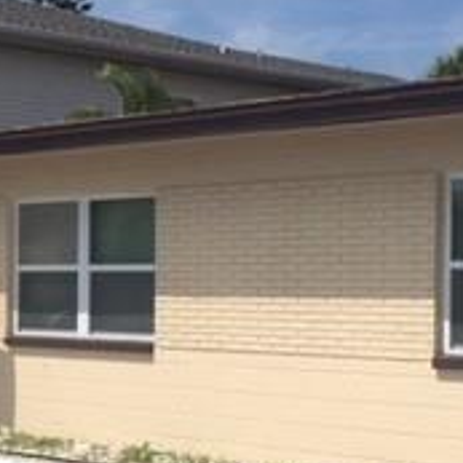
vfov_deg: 18.2
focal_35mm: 95
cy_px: 332
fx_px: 1438
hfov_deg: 18.1
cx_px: 64
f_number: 2.2
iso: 32
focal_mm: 4.15
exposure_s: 1/3597
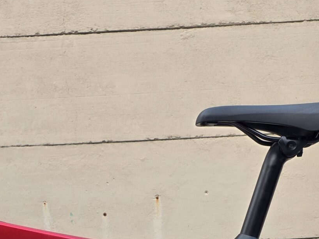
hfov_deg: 26.8
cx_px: 97
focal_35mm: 72
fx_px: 663
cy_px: 372
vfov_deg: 18.0
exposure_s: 1/180
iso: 40
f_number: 1.7
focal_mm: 6.25
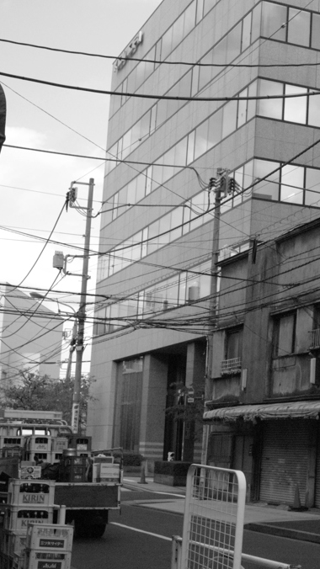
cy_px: 286
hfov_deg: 18.0
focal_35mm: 65
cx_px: 326
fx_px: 981
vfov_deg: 32.4
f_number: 9
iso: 800
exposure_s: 1/400
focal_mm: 24.2
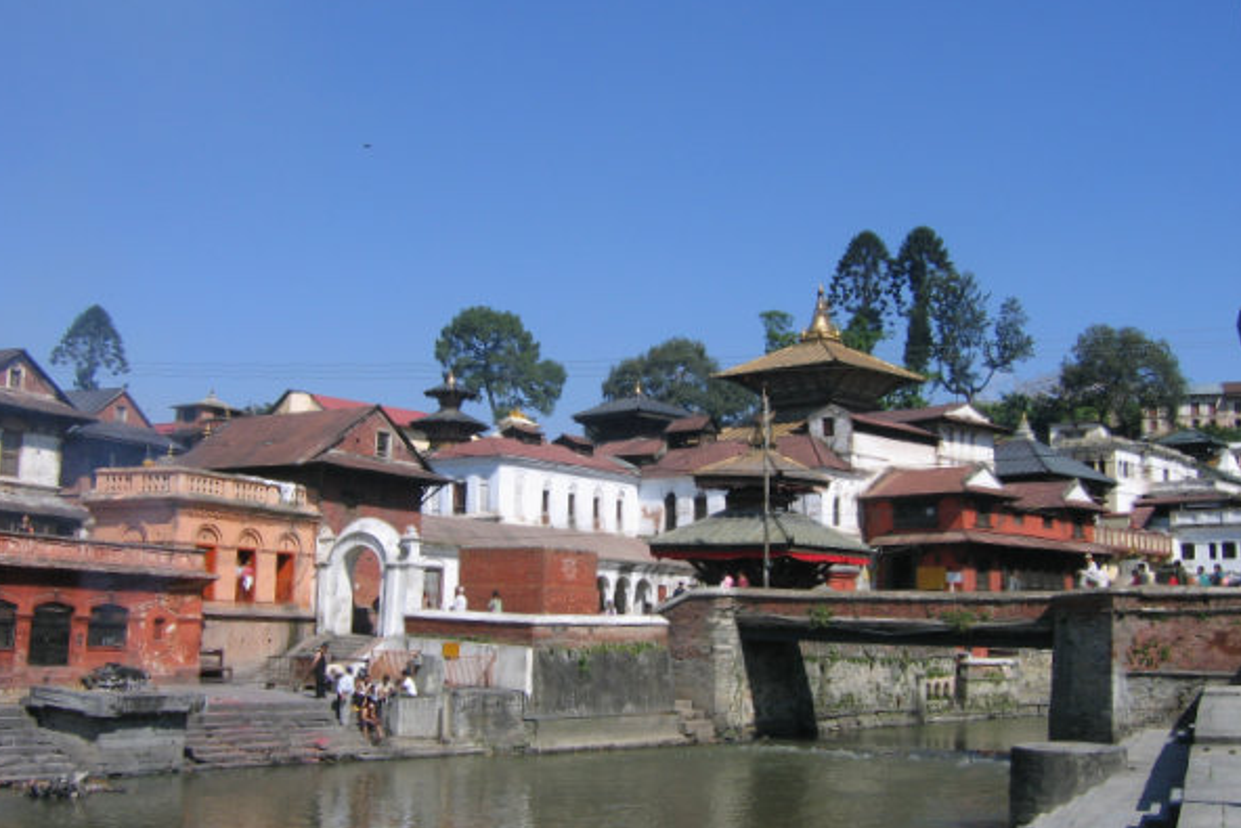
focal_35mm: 39
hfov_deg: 49.5
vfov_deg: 34.2
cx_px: 616
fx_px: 1345
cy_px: 413
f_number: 5.6
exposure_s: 1/459
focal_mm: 6.2
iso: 64
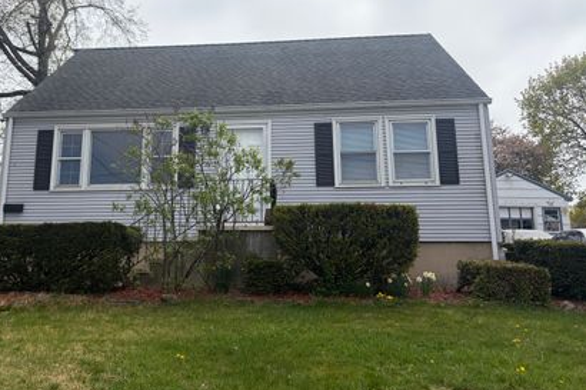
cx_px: 232
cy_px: 162
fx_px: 537
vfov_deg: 39.8
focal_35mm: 33
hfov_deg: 56.8
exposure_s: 1/6993
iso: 64
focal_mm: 5.96
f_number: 1.6
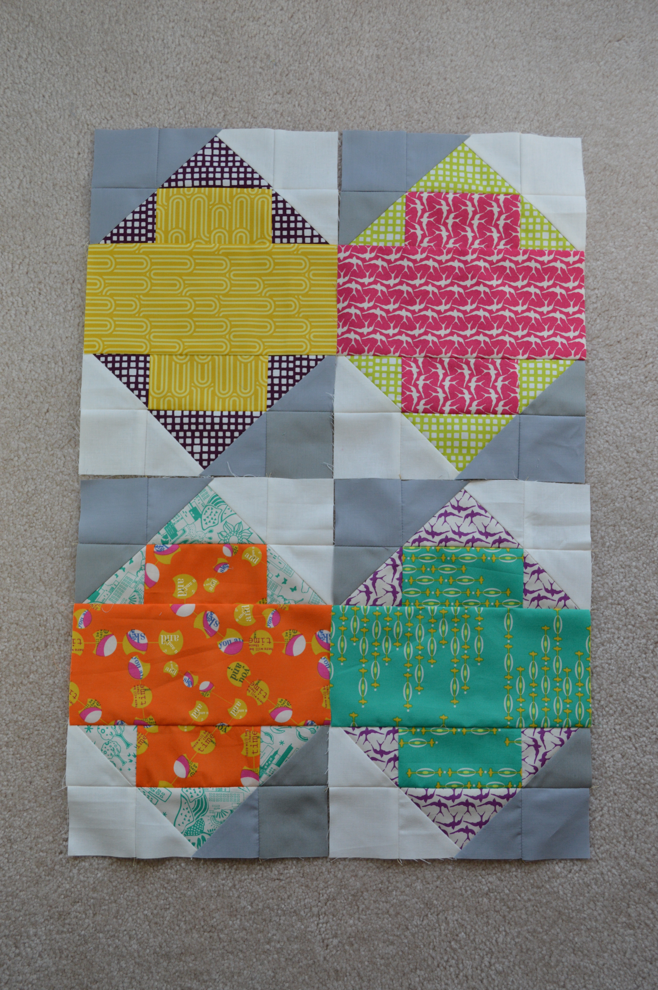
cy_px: 495
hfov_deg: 34.1
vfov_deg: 49.6
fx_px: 1071
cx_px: 329
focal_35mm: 39
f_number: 5.6
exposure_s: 1/125
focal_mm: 26
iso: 400
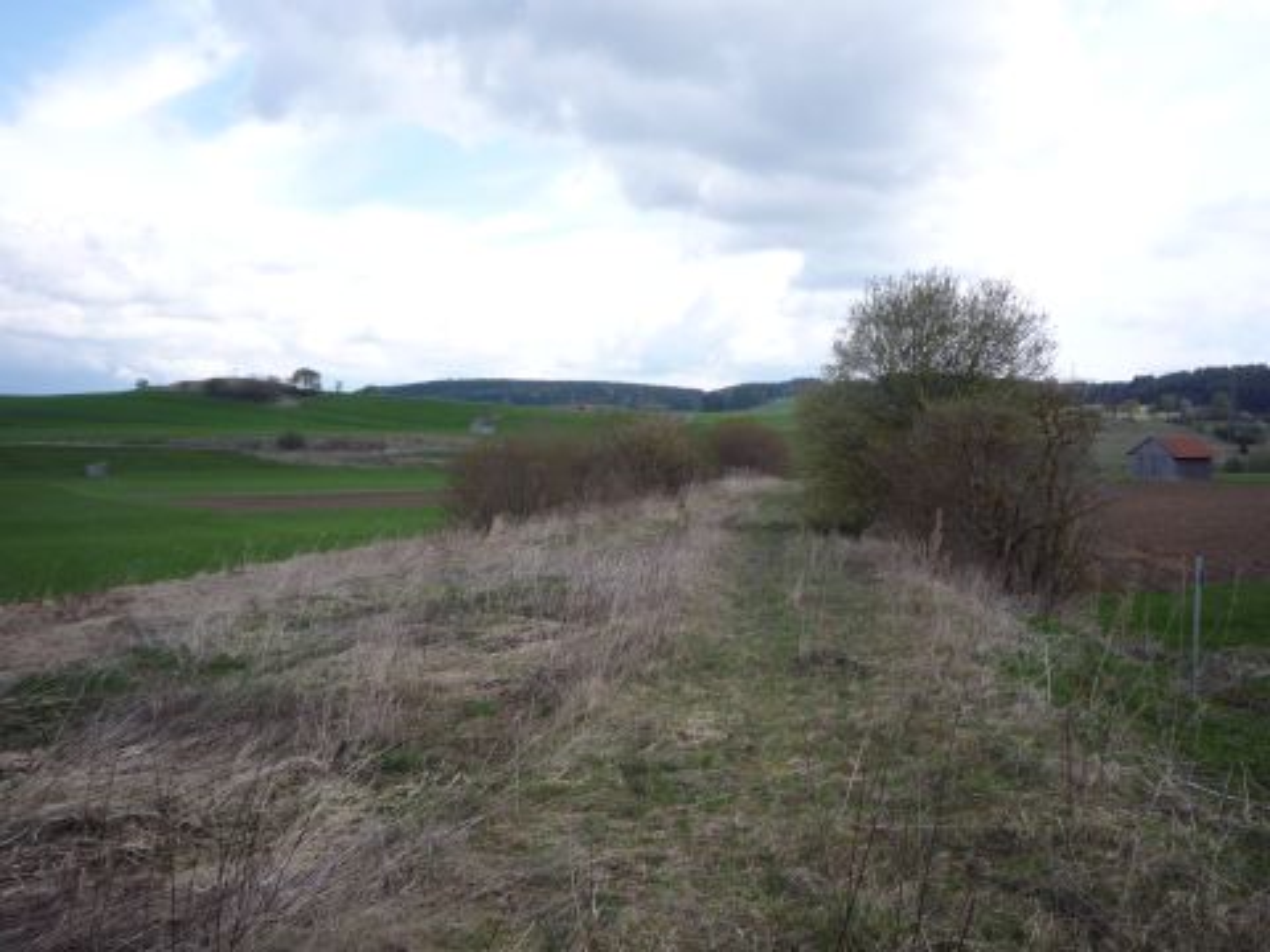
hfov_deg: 56.8
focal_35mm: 32
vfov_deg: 44.2
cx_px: 635
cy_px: 476
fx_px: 1174
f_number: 4
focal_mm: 5.2
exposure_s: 1/400
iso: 100
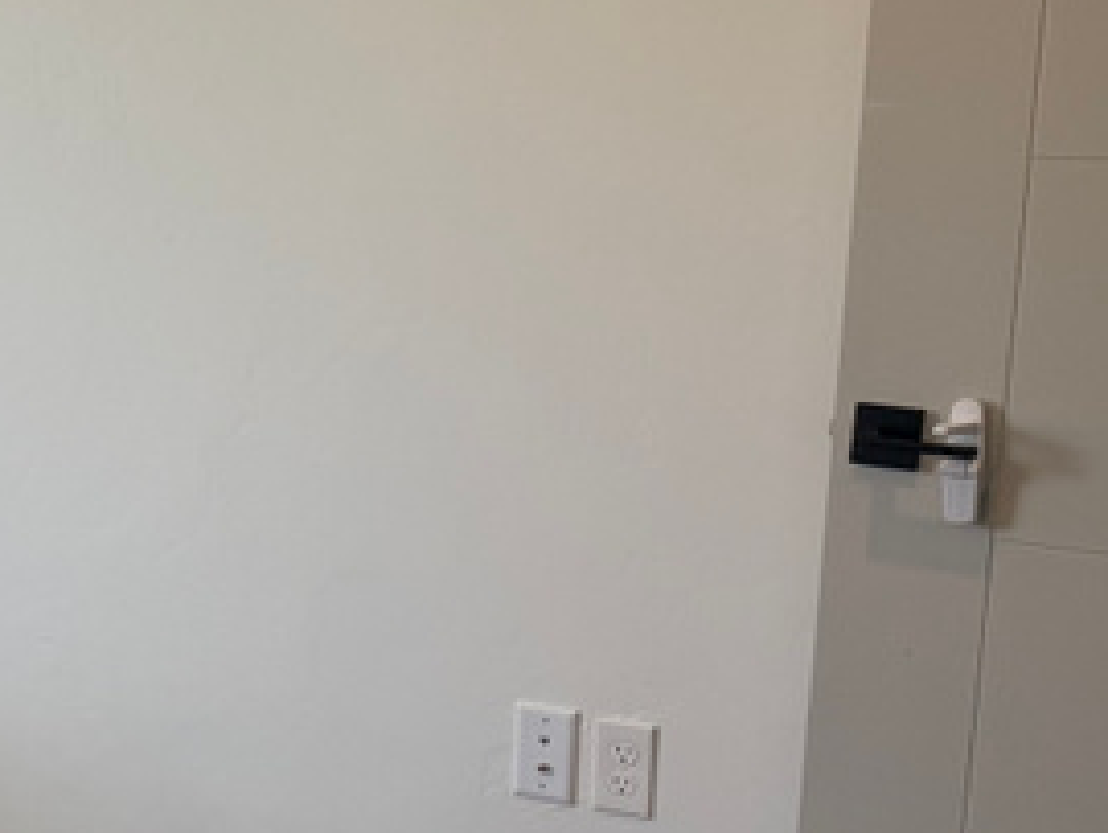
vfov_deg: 16.3
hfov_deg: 17.6
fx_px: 2915
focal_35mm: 91
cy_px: 468
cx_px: -858
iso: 80
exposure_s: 1/174
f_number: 1.78
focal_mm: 6.76
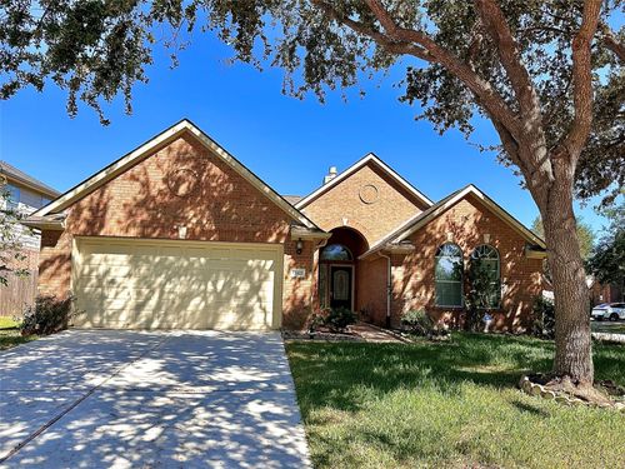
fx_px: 433
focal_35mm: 24
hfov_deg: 71.6
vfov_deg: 56.8
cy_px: 234
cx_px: 312
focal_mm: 6.86
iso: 80
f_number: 1.78
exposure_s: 1/3058
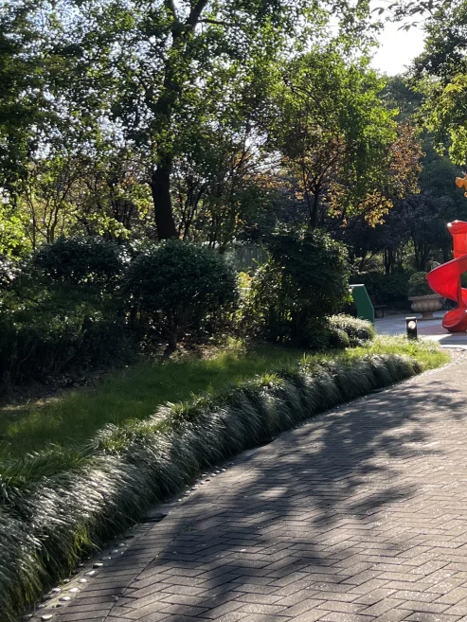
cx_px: 443
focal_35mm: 57
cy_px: 128
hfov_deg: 24.7
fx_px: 1025
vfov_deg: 32.9
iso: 50
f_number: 1.6
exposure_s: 1/816
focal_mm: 5.1
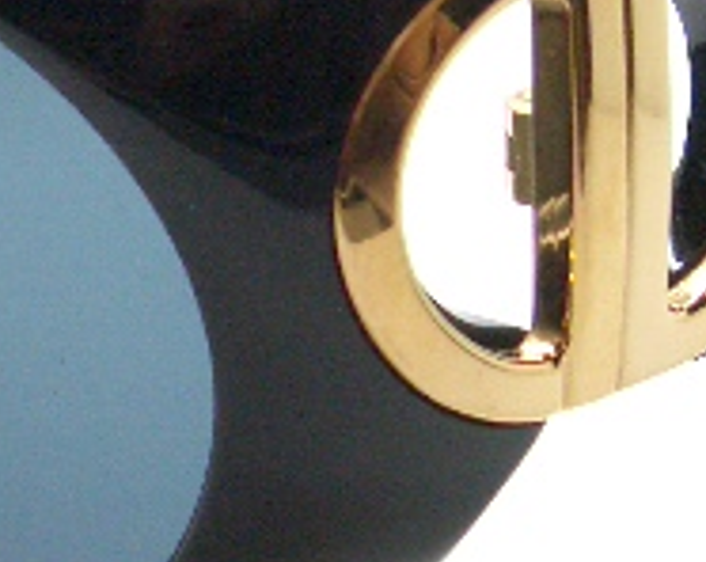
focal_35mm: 165
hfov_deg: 11.7
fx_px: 3440
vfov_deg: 9.3
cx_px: 243
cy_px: 300
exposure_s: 1/100
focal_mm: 8.2
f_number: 3.1
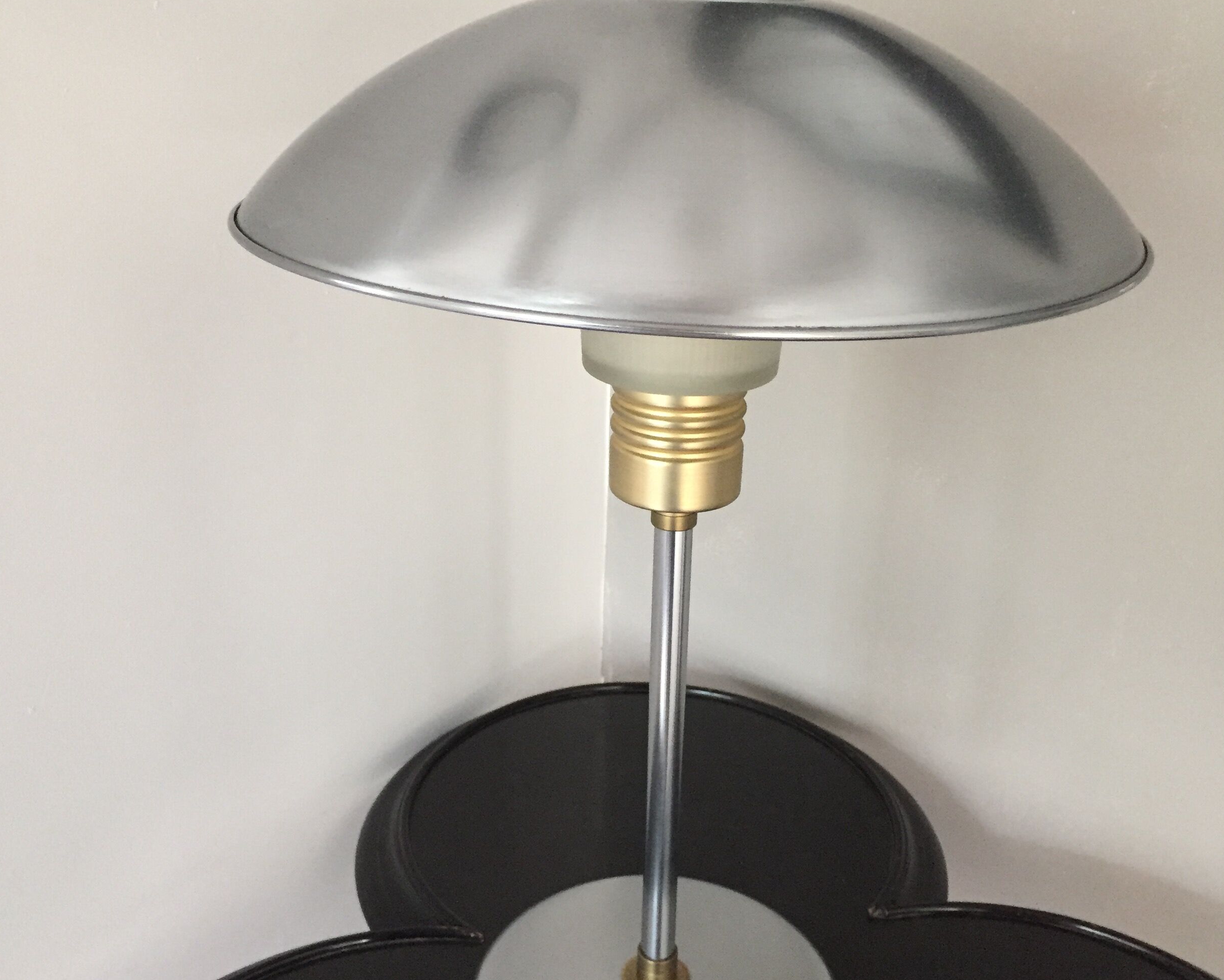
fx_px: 1377
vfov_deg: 39.2
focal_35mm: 38
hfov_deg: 47.9
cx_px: 614
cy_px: 508
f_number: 2.2
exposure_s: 1/20
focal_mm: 4.15
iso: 250
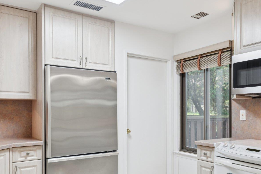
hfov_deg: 56.6
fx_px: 239
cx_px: 162
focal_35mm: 33
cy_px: 121
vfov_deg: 39.3
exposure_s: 1/8
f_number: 8
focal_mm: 19
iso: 125
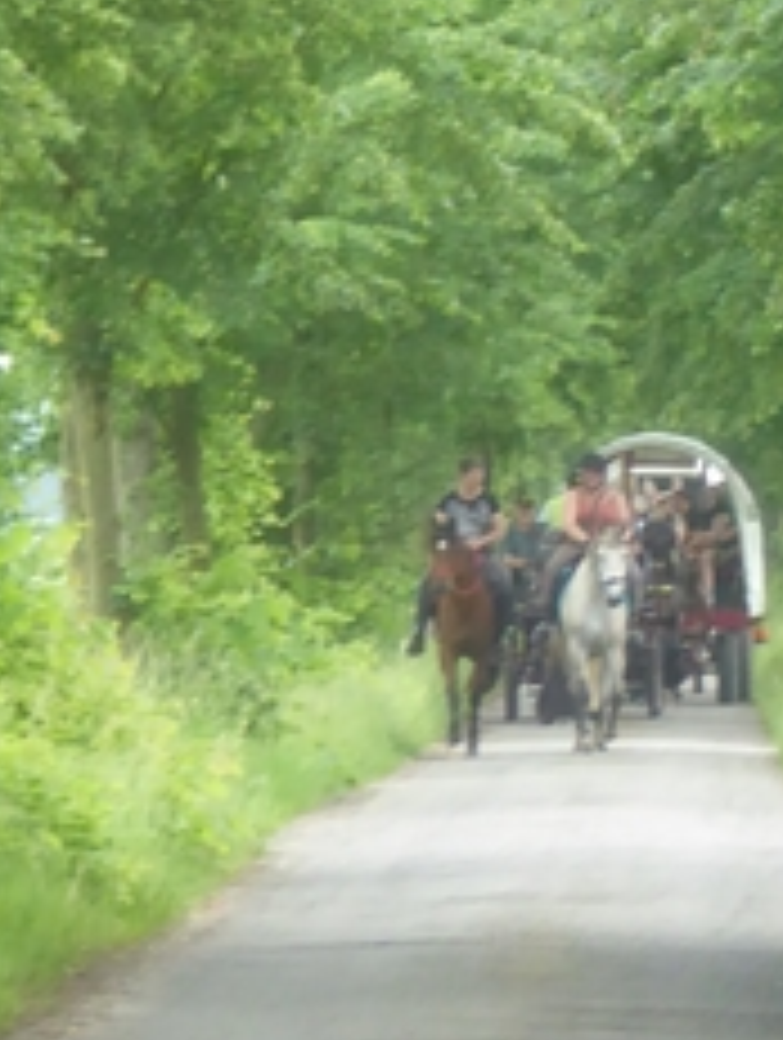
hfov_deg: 3.8
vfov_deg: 5.1
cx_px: 576
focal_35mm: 389
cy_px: 225
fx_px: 11700
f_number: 5.3
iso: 400
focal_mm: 24.2
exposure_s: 1/125
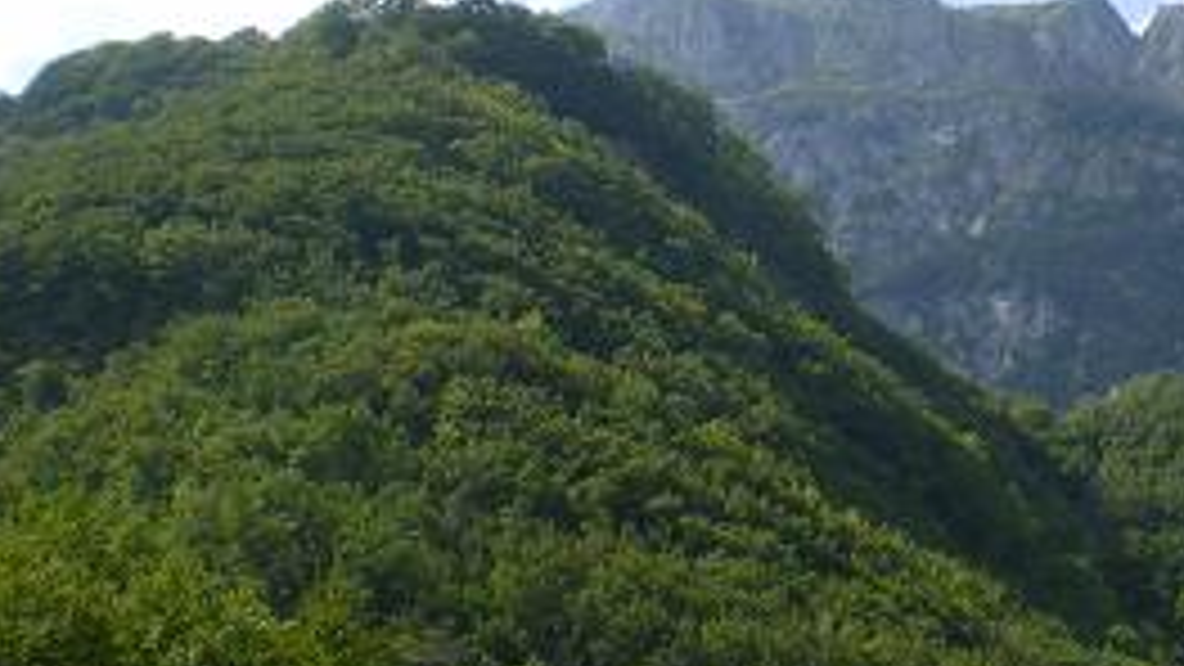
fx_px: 2606
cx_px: 959
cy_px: 400
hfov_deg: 25.1
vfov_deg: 14.6
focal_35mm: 83
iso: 64
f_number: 4.6
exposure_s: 1/320
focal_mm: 6.3
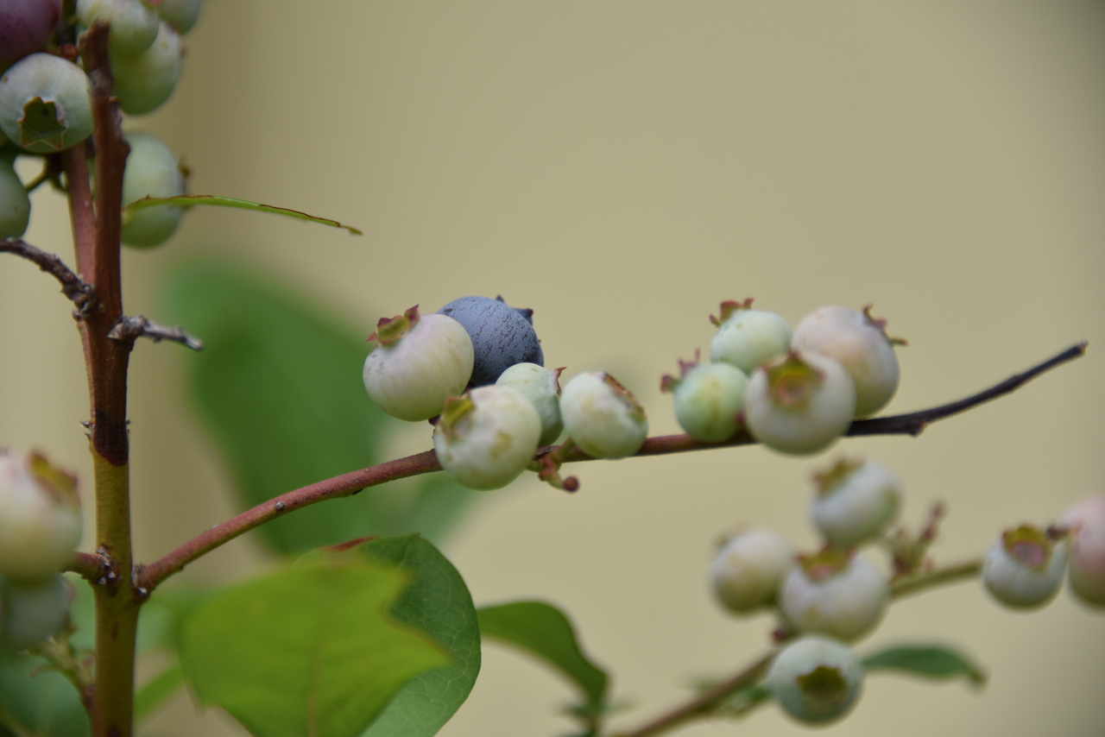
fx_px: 9210
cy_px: 368
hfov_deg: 6.9
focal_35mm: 300
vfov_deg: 4.6
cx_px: 552
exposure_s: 1/640
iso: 250
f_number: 5.6
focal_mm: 300
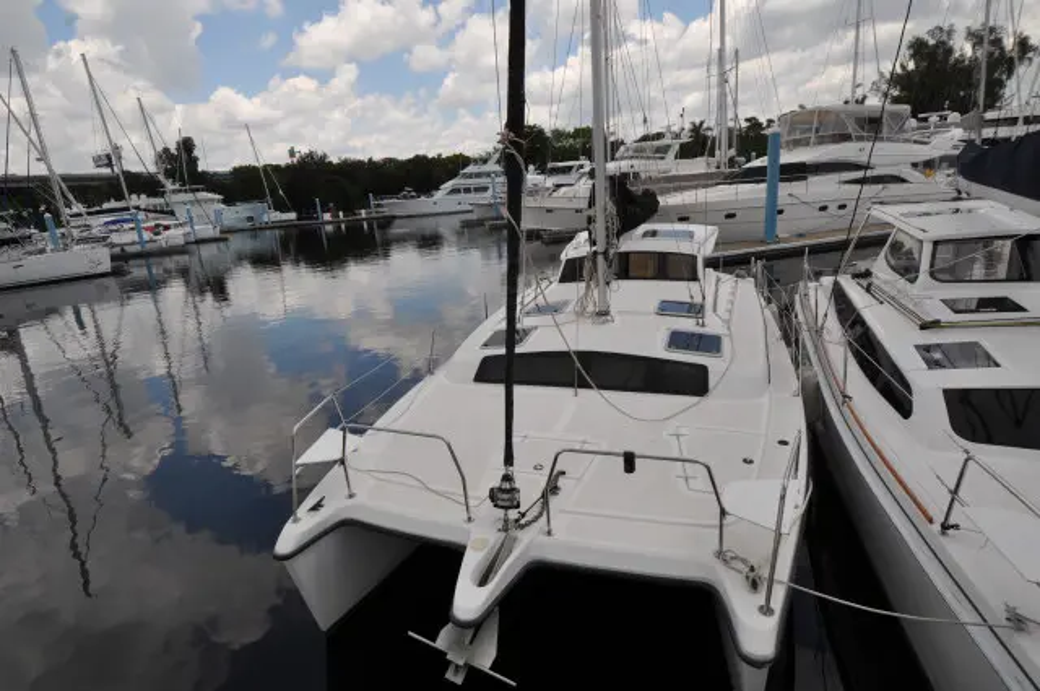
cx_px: 520
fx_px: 519
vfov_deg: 67.2
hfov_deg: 90.1
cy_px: 346
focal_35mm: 18
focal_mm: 12
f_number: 9
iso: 200
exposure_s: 1/400
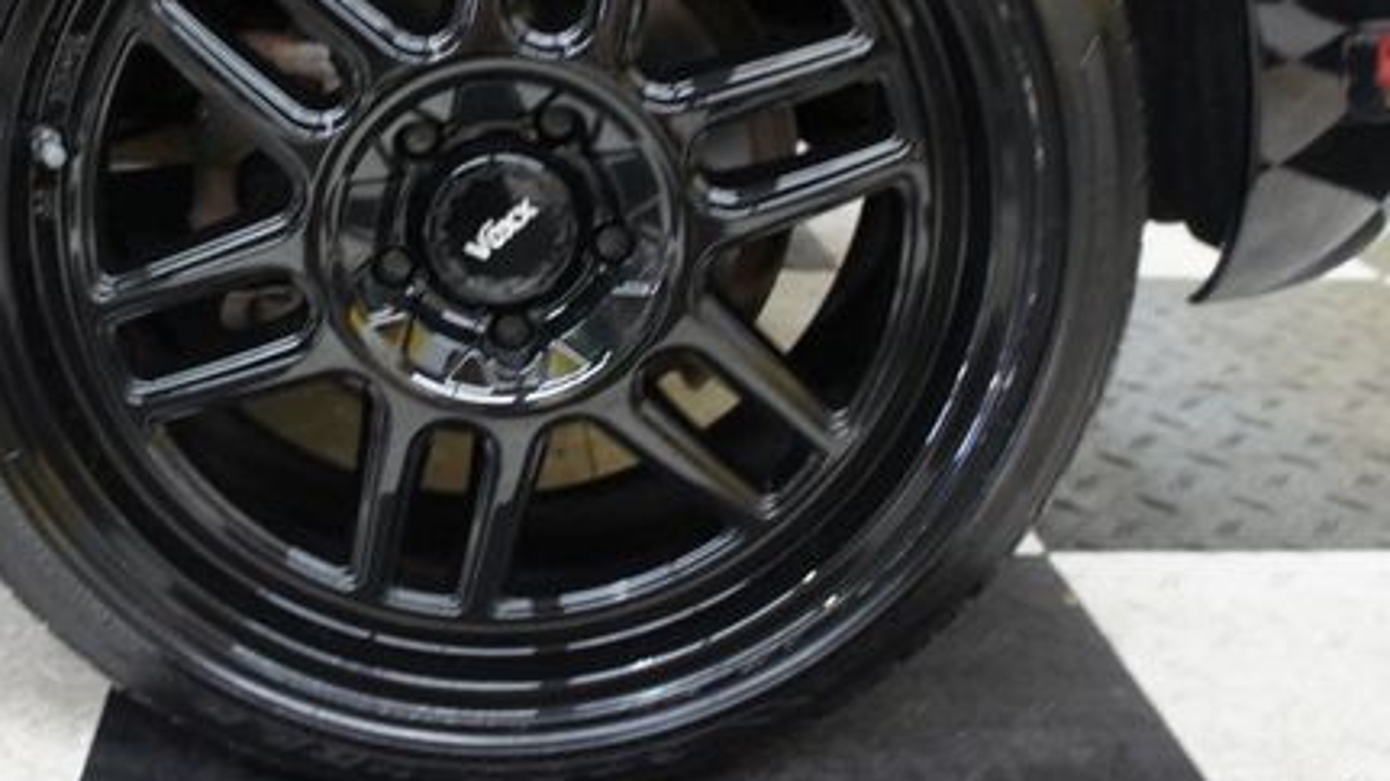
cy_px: 155
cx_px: 461
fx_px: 1547
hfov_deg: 47.6
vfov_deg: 27.7
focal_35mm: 42
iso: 1600
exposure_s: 1/30
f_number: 3.5
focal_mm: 18
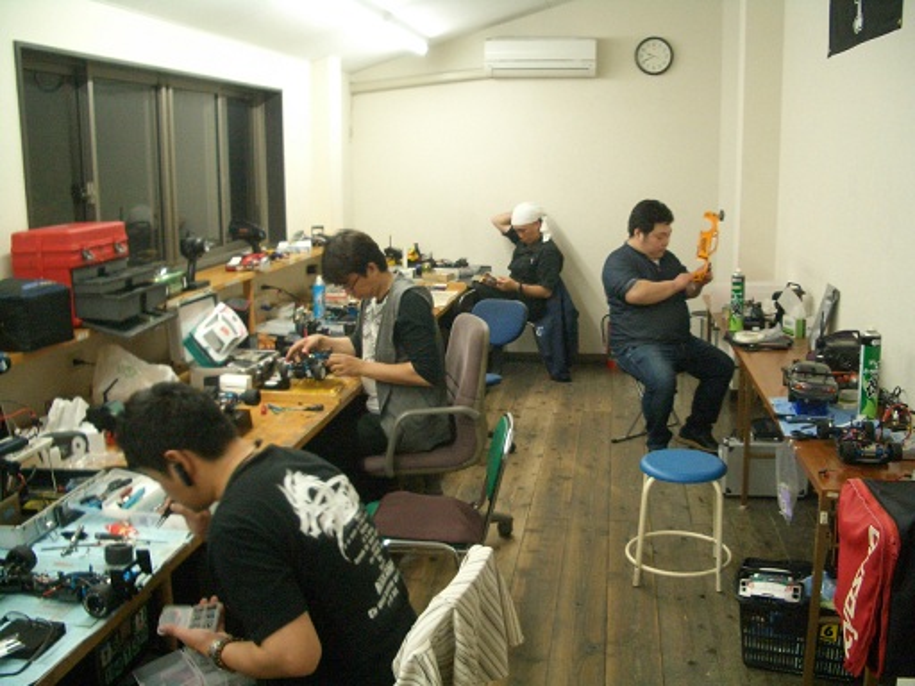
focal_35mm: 35
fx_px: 925
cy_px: 343
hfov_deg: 52.6
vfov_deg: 40.7
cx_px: 458
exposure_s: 1/30
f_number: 2.6
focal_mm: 5.8
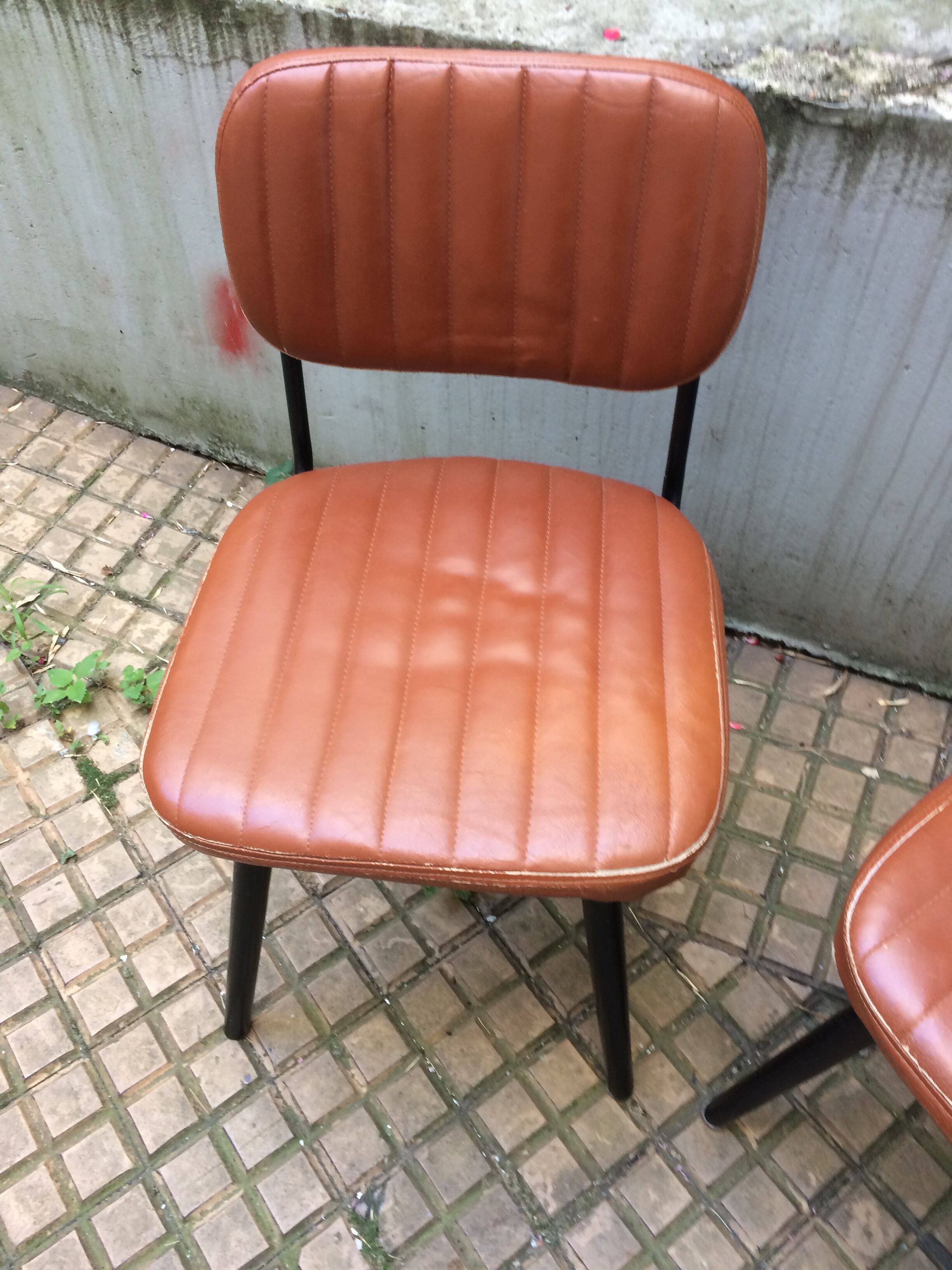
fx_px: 1063
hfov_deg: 48.2
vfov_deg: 61.7
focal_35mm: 29
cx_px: 476
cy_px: 635
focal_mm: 4.15
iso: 40
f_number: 2.2
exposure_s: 1/33
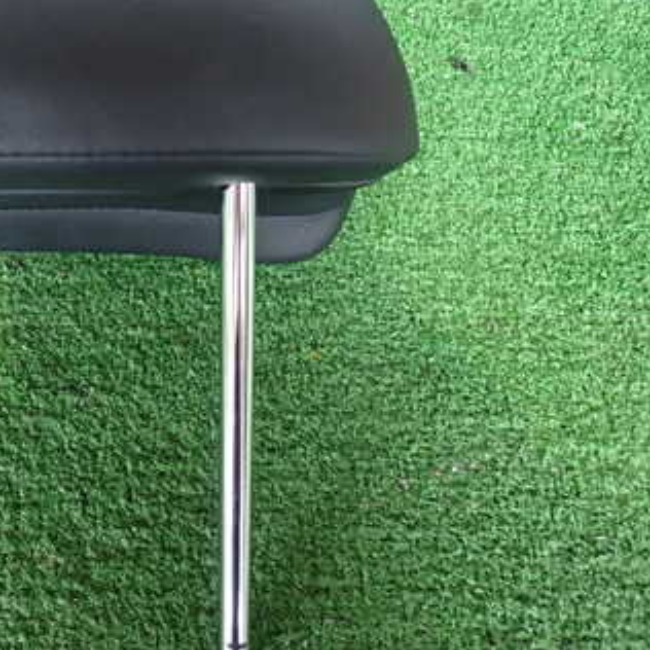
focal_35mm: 42
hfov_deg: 37.1
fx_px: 892
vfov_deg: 39.9
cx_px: 49
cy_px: 280
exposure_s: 1/30
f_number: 2
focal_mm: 4.5
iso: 320
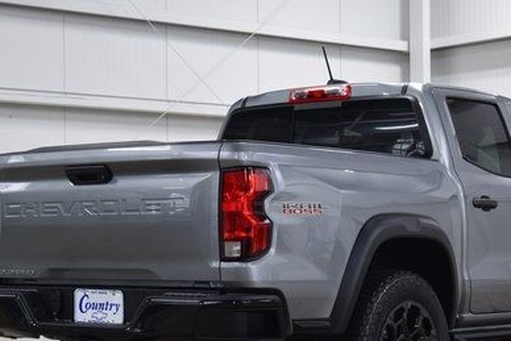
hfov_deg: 21.6
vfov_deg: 14.5
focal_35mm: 94
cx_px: 325
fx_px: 1335
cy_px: 240
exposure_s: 1/15
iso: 400
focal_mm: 38
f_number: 6.3
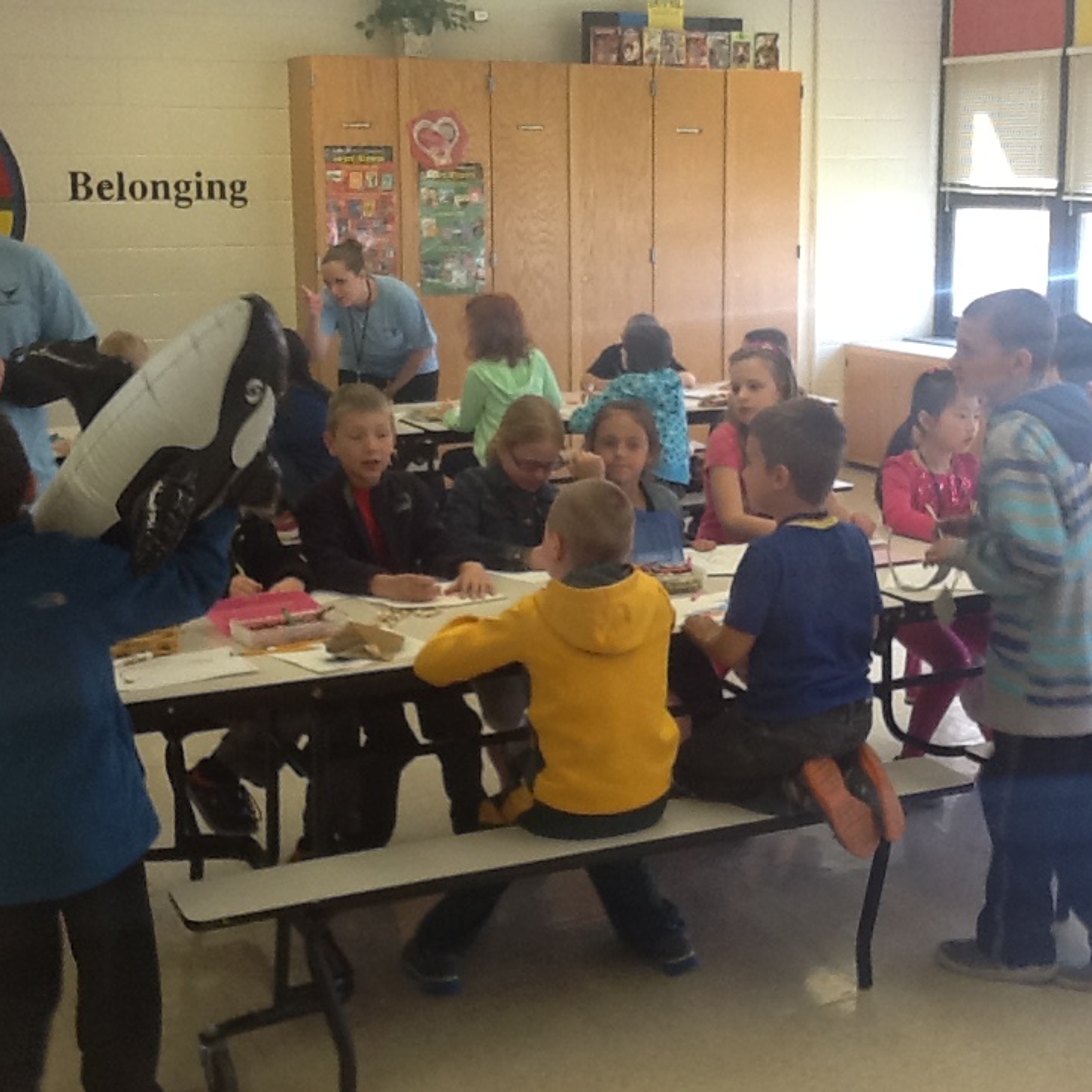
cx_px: 671
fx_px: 1856
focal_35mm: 52
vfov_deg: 32.8
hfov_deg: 32.7
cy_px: 546
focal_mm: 2.03
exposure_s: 1/40
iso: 40
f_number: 2.4
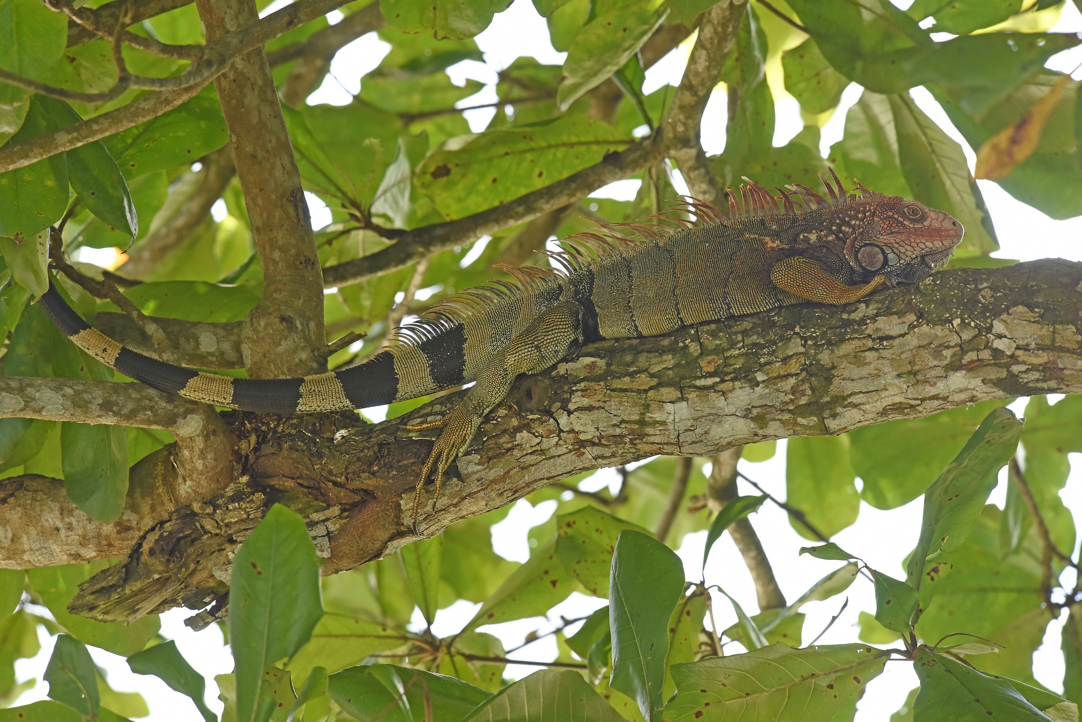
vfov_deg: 4.6
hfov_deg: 6.9
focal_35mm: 300
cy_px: 361
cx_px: 541
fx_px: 9018
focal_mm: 300
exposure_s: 1/250
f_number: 8
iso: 800
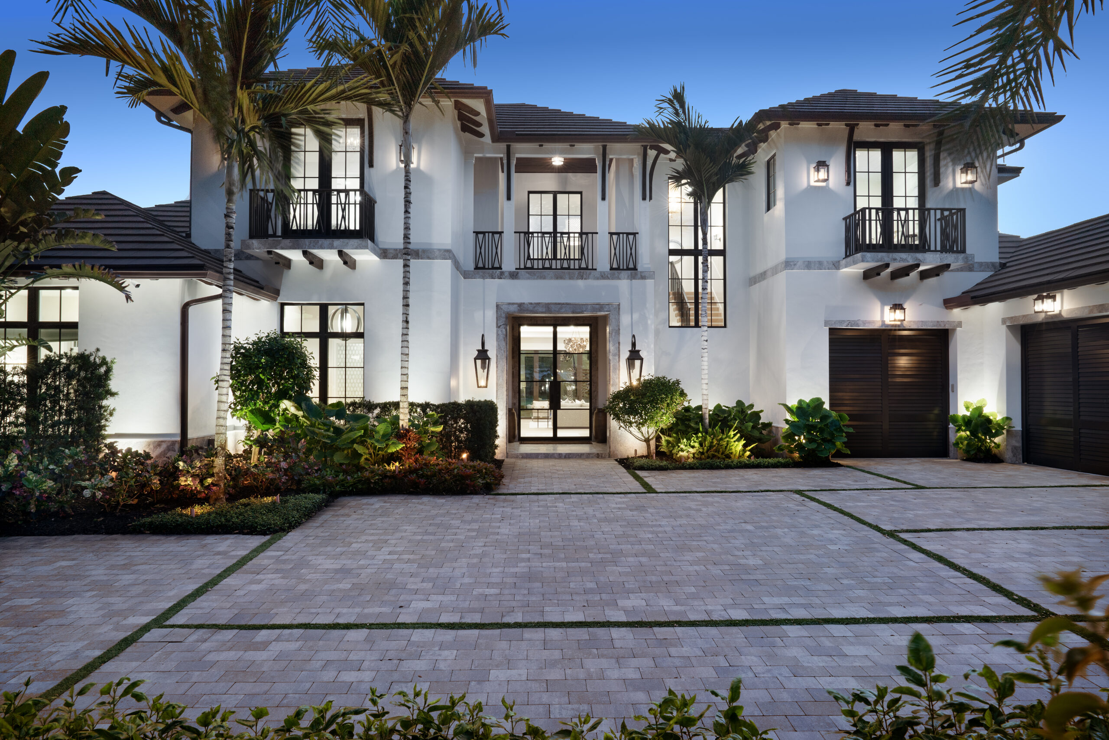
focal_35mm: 24
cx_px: 554
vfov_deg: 53.2
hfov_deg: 73.7
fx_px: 739
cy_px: 370
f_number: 16
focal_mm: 24
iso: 200
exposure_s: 1/3
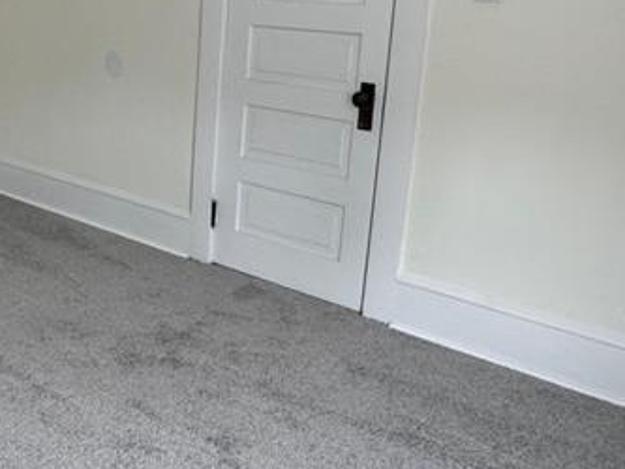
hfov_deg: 40.3
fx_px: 777
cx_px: 54
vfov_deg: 33.3
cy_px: 157
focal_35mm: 43
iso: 160
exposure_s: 1/99
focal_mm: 2.22
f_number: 2.2
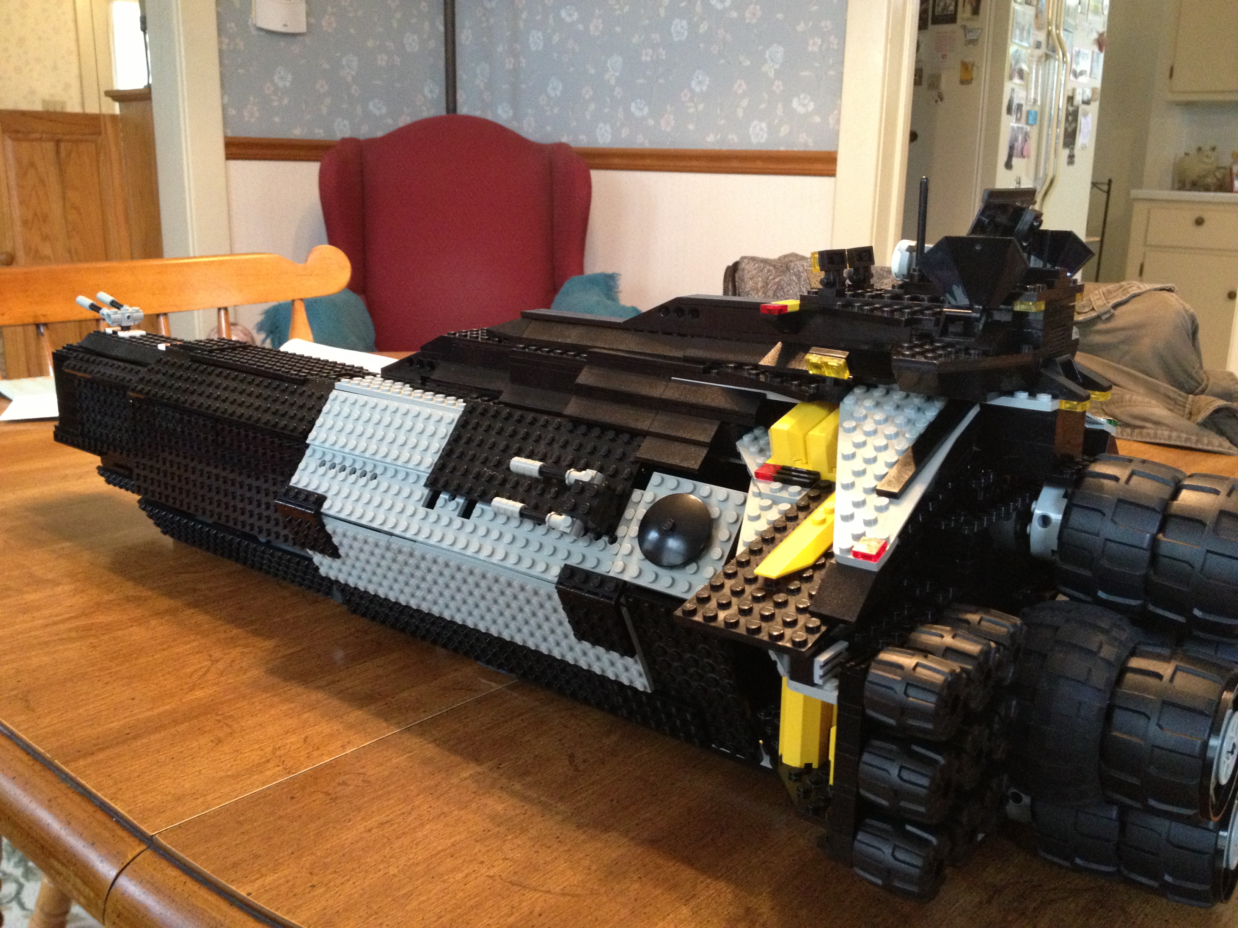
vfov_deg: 40.7
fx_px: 1252
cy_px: 464
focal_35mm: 35
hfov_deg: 52.6
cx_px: 619
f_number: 2.4
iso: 400
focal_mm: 4.28
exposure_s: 1/20
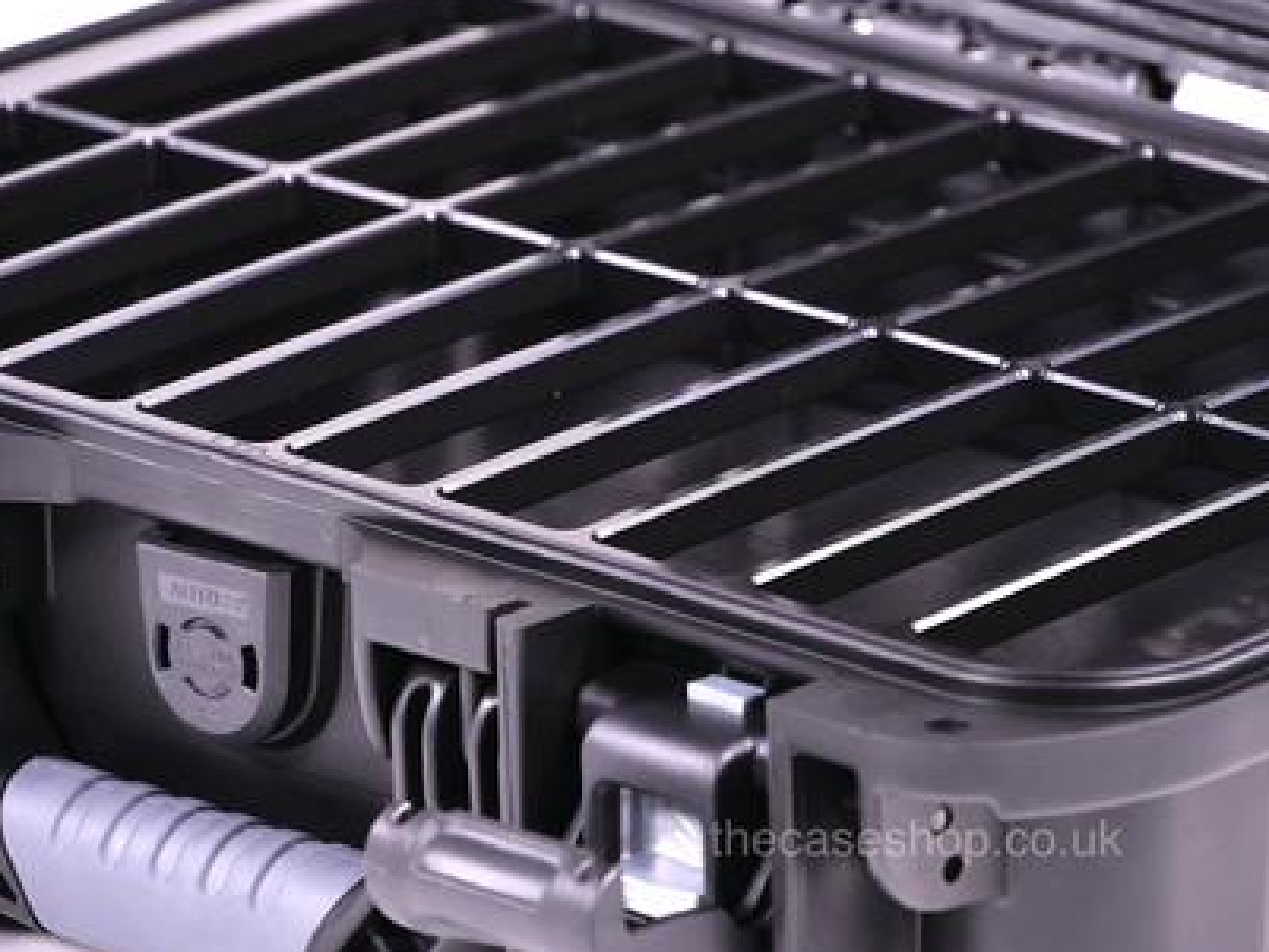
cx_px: 703
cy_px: 375
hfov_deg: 5.7
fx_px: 12798
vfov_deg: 4.3
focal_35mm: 349
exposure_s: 1/25
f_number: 5.6
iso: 100
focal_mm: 140
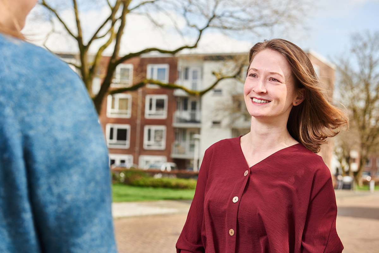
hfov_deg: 28.8
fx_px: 737
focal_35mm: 70
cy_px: 126
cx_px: 190
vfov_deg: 19.5
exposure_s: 1/250
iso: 64
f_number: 5.6
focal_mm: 70
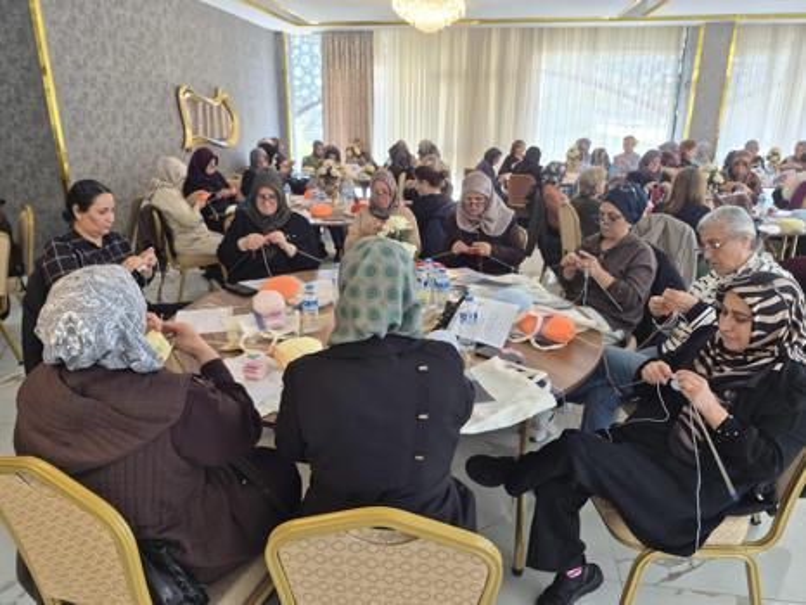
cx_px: 403
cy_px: 302
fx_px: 536
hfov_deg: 73.9
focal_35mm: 23
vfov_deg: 58.9
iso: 64
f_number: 1.8
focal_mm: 5.4
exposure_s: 1/100
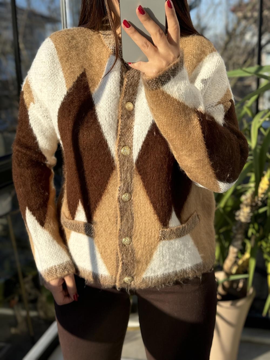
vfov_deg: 39.7
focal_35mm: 48
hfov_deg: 30.3
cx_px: 135
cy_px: 180
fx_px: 499
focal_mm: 6.76
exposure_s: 1/672
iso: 64
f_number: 1.78
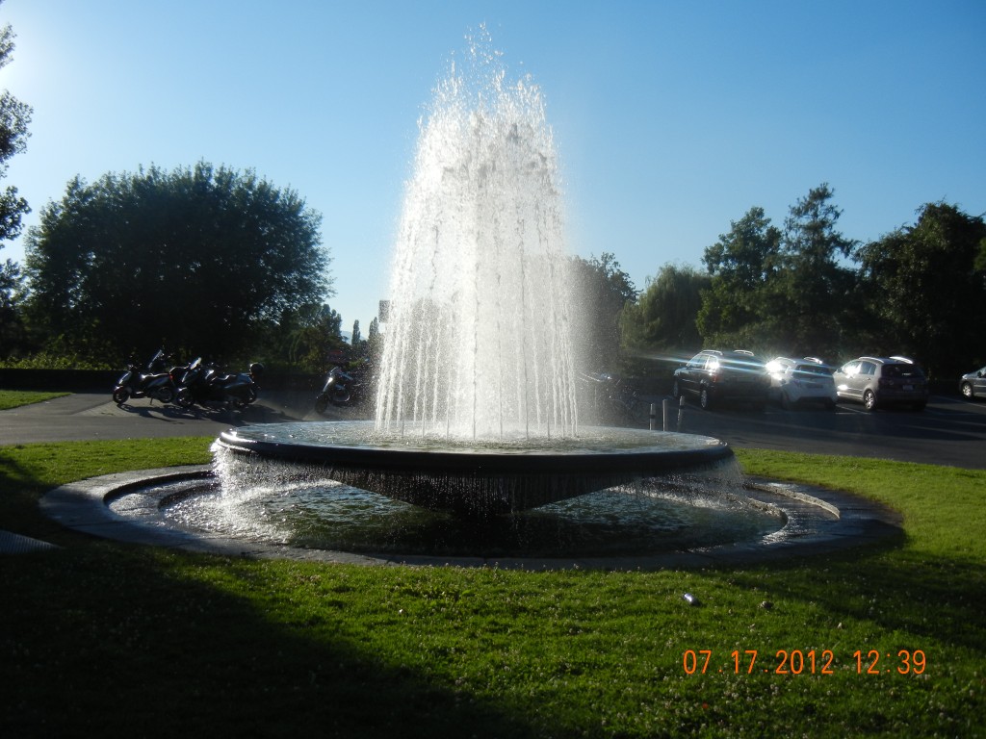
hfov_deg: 54.0
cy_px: 370
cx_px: 493
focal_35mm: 34
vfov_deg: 41.8
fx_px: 968
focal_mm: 6.2
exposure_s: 1/515
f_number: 7.2
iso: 160
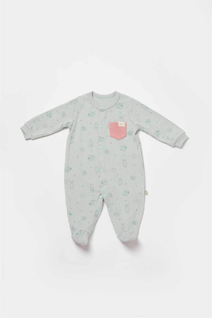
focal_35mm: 56
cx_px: 106
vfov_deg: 35.6
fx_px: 495
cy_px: 159
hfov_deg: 24.2
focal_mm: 37.4
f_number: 13
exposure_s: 1/125
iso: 125
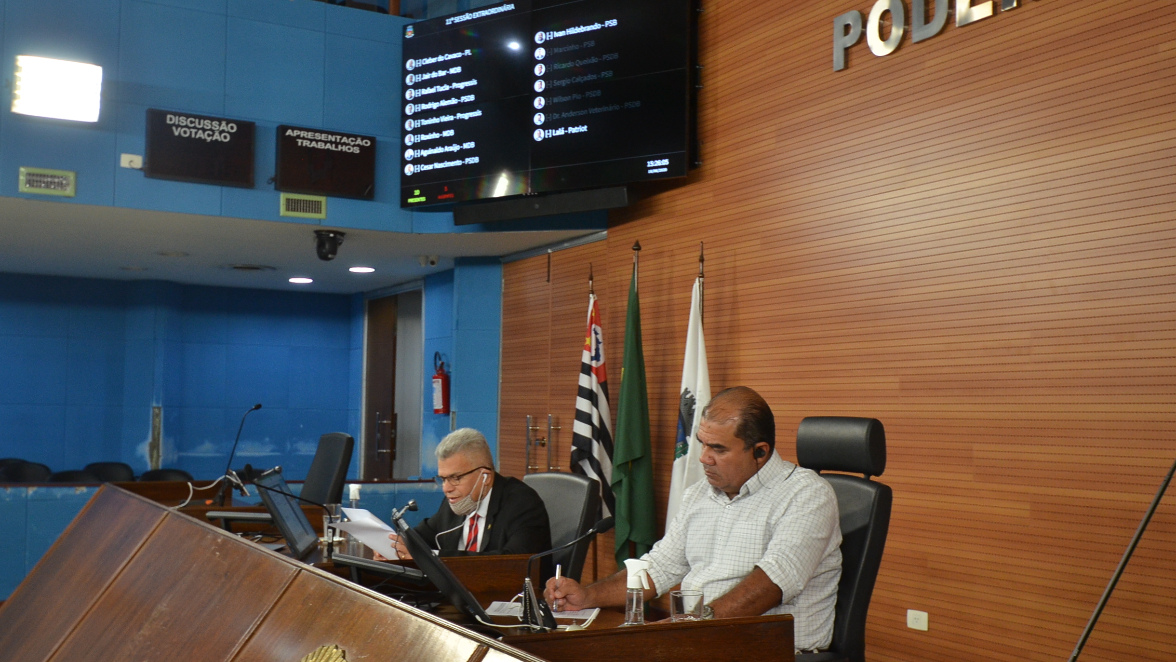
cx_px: 584
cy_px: 340
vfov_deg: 31.2
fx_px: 1185
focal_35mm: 38
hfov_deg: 52.8
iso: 1000
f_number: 4.5
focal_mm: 24
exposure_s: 1/50
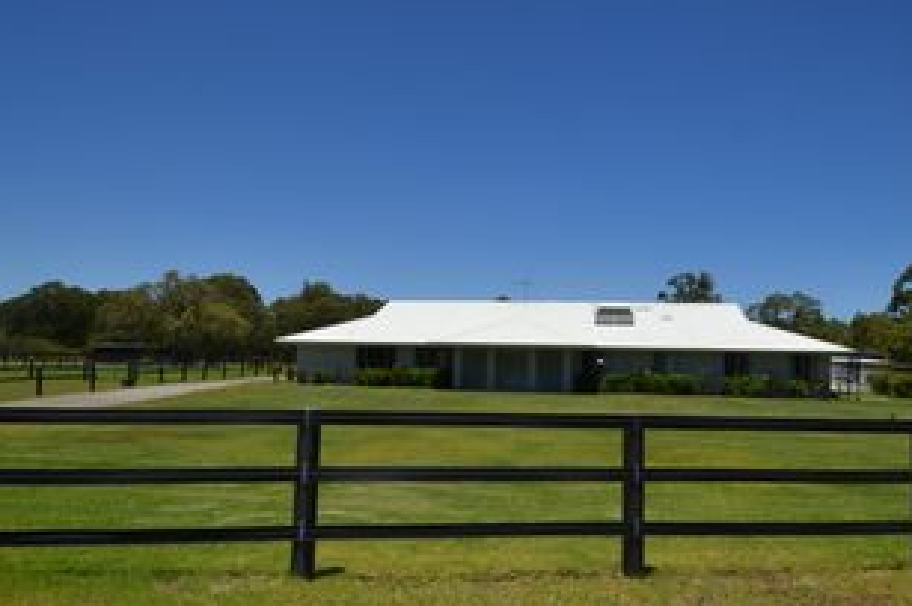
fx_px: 582
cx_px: 496
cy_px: 346
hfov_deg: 76.0
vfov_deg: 54.8
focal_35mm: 23
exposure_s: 1/200
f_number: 13
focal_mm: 10
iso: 100
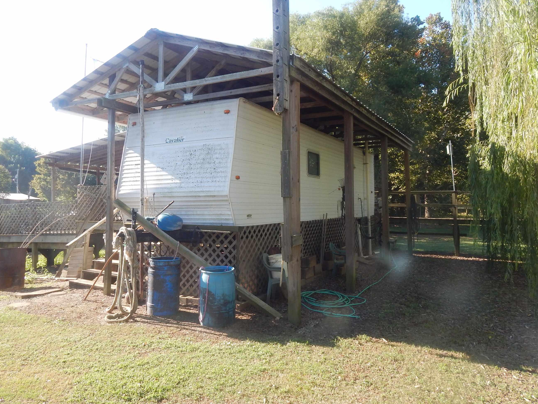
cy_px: 187
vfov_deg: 53.0
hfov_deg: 67.3
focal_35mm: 26
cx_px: 269
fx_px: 404
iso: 125
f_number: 3
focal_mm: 4
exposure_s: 1/400
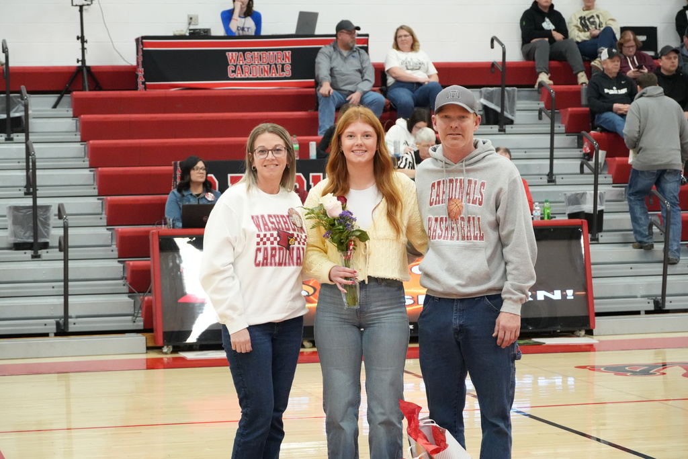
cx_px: 344
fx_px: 1921
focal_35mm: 100
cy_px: 230
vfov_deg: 13.6
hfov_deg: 20.3
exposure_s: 1/250
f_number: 5.6
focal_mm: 67
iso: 5000
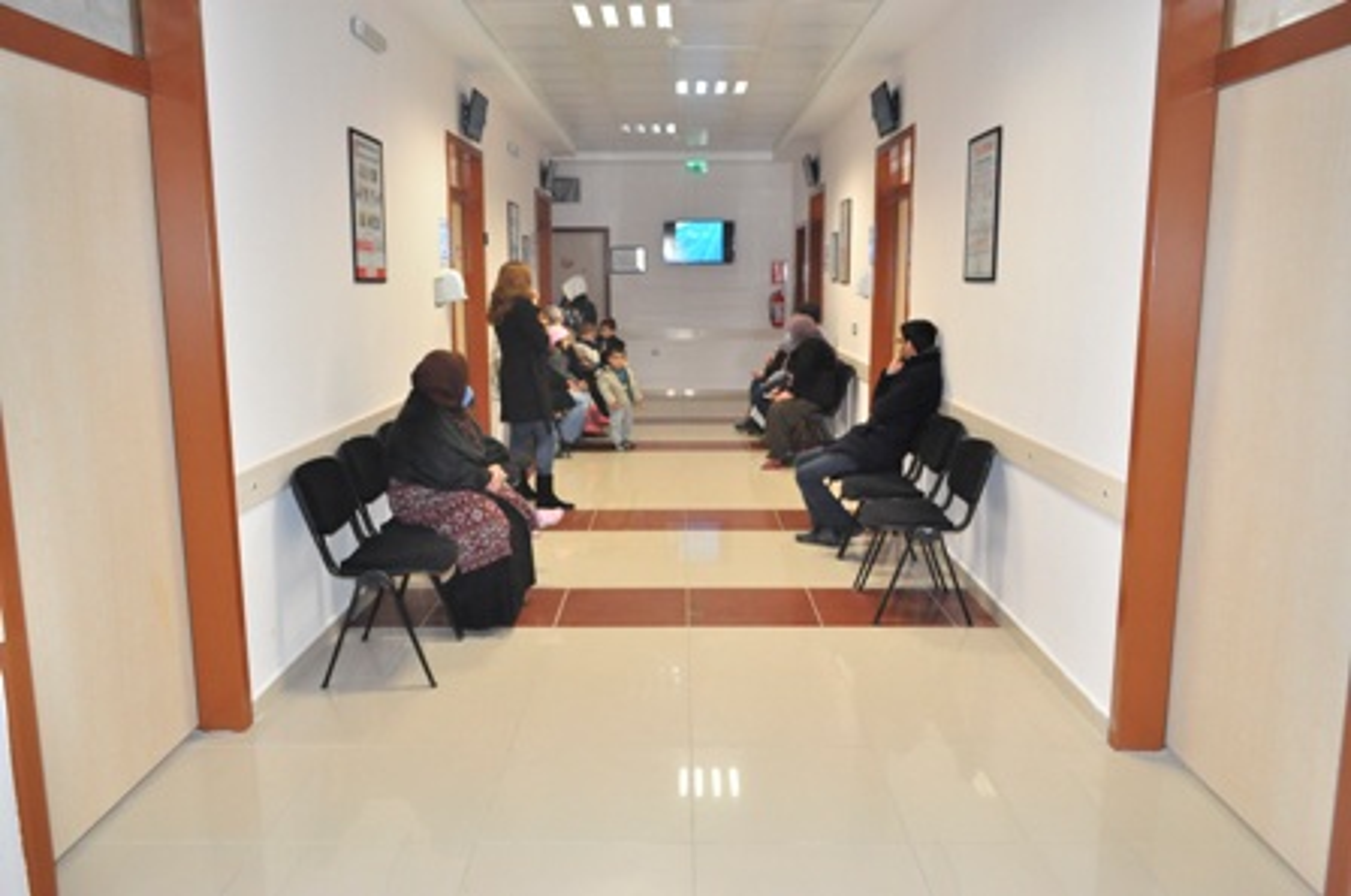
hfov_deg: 67.5
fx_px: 1011
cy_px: 448
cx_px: 676
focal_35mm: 27
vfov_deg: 47.8
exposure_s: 1/100
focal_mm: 18
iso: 1600
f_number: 5
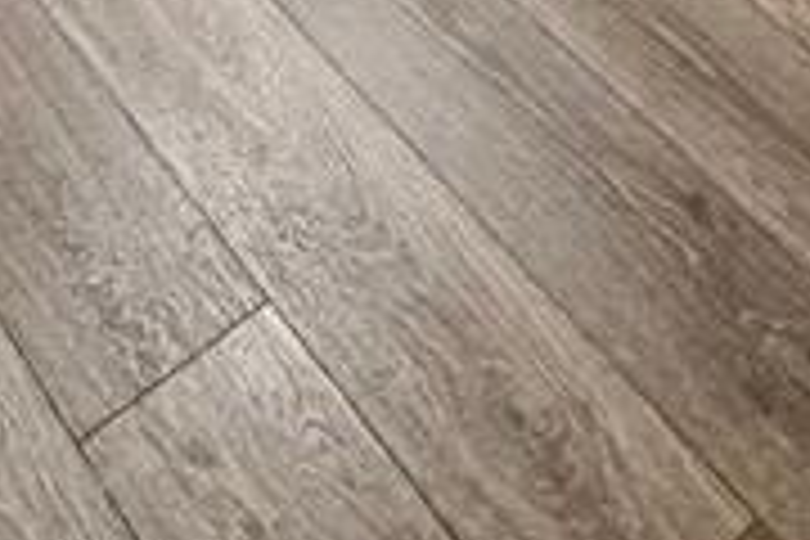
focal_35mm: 83
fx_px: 1867
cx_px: 284
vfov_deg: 10.7
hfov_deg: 24.4
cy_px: -1116
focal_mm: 2.22
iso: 250
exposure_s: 1/60
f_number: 2.2
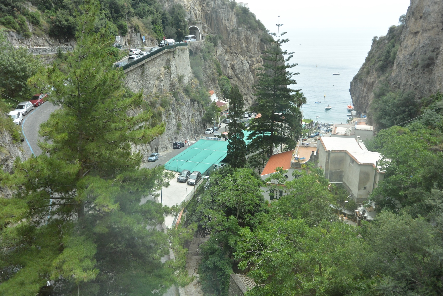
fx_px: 357
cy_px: 148
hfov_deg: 63.7
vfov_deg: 45.0
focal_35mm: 29
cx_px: 222
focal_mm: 11
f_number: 3.5
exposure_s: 1/500
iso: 160
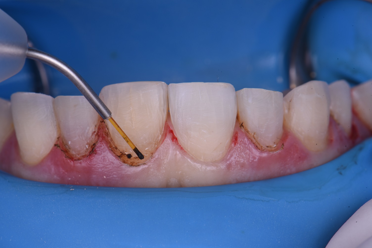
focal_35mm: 105
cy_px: 124
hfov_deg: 19.4
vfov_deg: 13.1
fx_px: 1085
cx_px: 186
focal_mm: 105
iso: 200
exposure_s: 1/200
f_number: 32
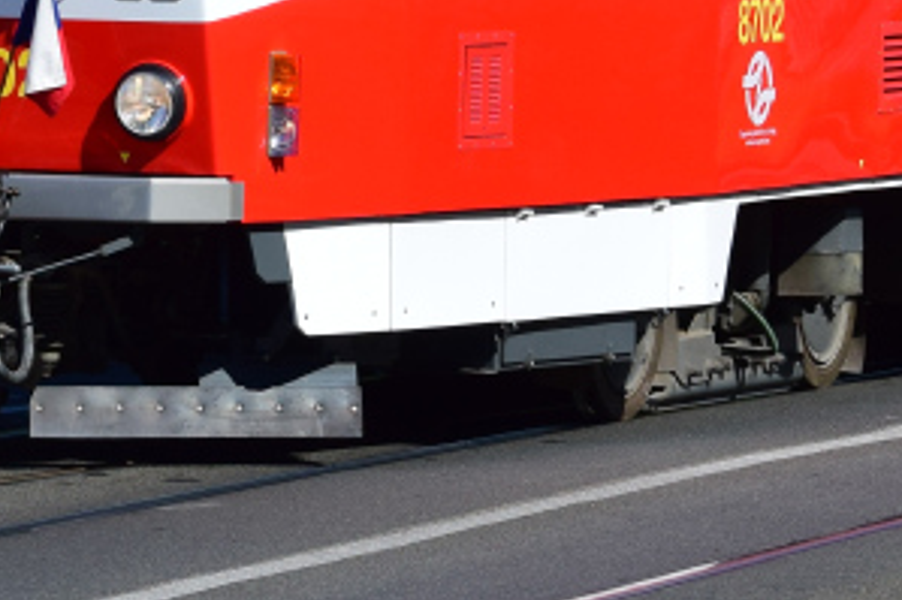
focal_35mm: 326
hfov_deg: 6.3
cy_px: -550
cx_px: 459
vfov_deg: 4.2
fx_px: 8163
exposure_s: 1/1000
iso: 200
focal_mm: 50
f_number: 6.3
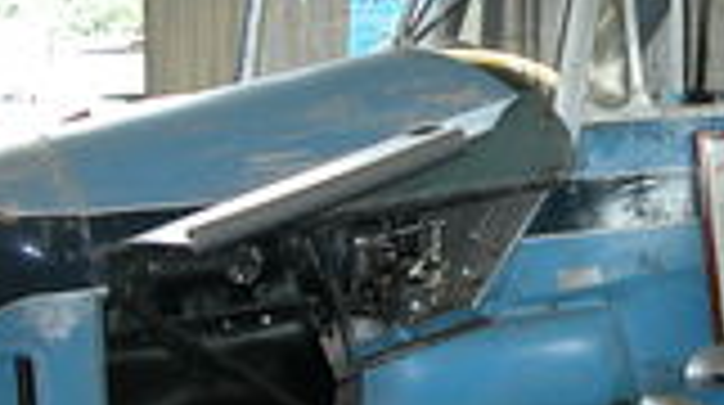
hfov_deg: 22.0
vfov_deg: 12.7
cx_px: 630
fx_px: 1821
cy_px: 158
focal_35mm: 95
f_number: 2.8
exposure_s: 1/30
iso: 100
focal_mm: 8.9
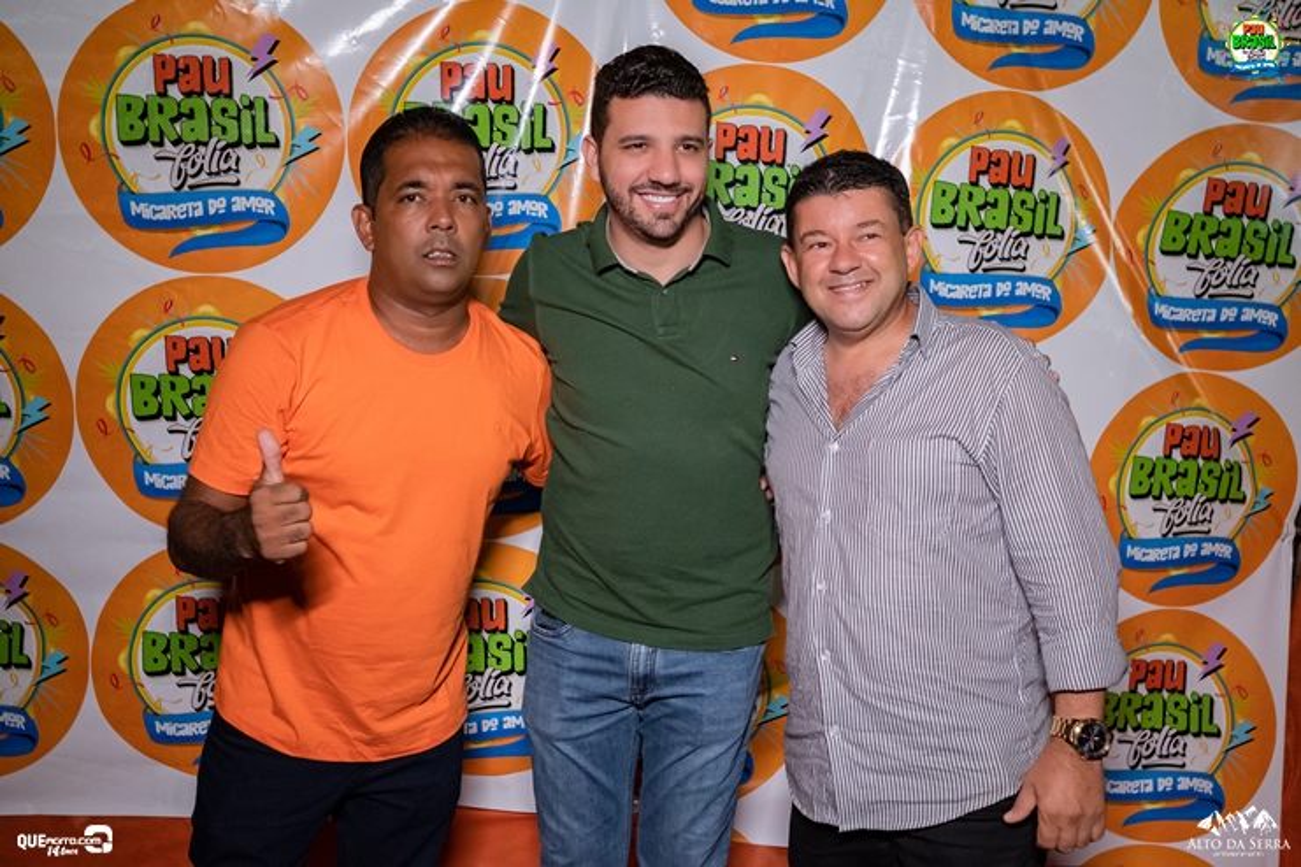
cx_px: 650
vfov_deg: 36.9
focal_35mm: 36
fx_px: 1301
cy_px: 434
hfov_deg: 53.1
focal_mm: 24
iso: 2500
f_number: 2.8
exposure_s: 1/320
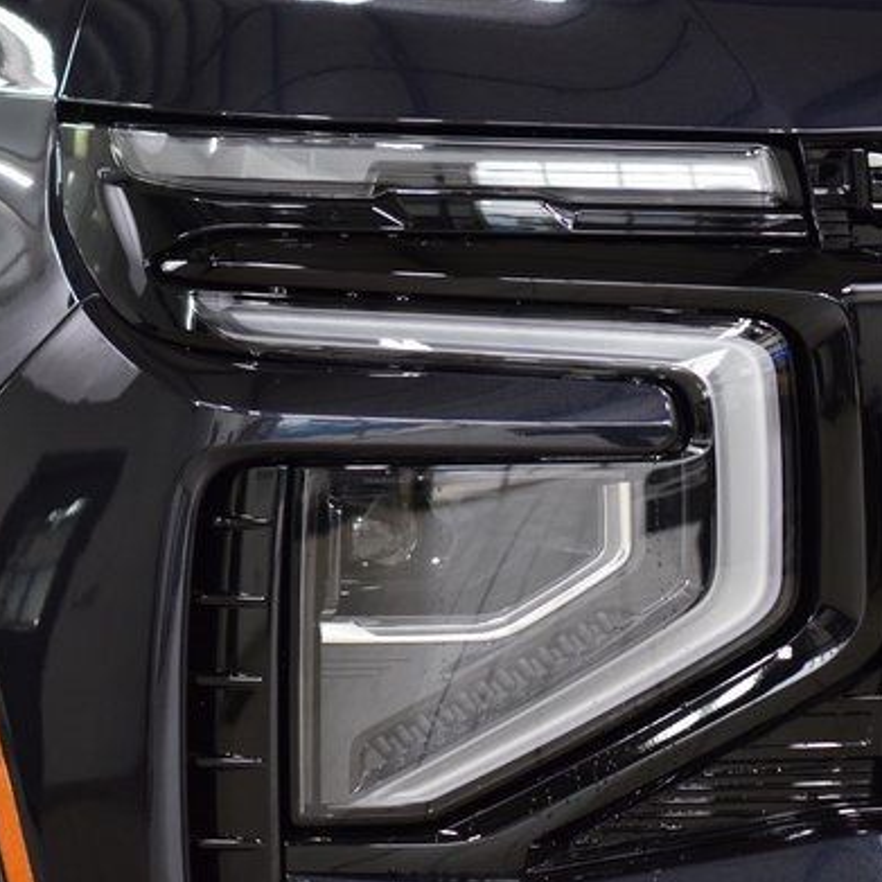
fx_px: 4209
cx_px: 496
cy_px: 479
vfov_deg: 12.0
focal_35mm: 146
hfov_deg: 12.0
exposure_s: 1/125
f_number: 3.2
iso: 1600
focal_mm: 70
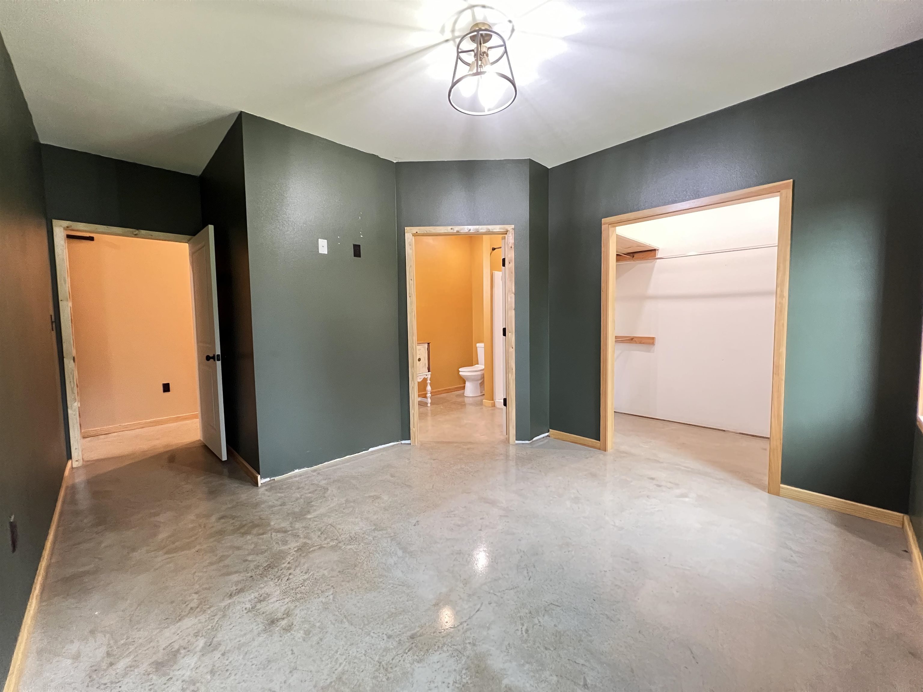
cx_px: 462
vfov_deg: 89.9
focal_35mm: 13
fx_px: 347
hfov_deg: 106.2
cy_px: 346
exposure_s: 1/60
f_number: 1.8
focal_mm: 1.57
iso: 800
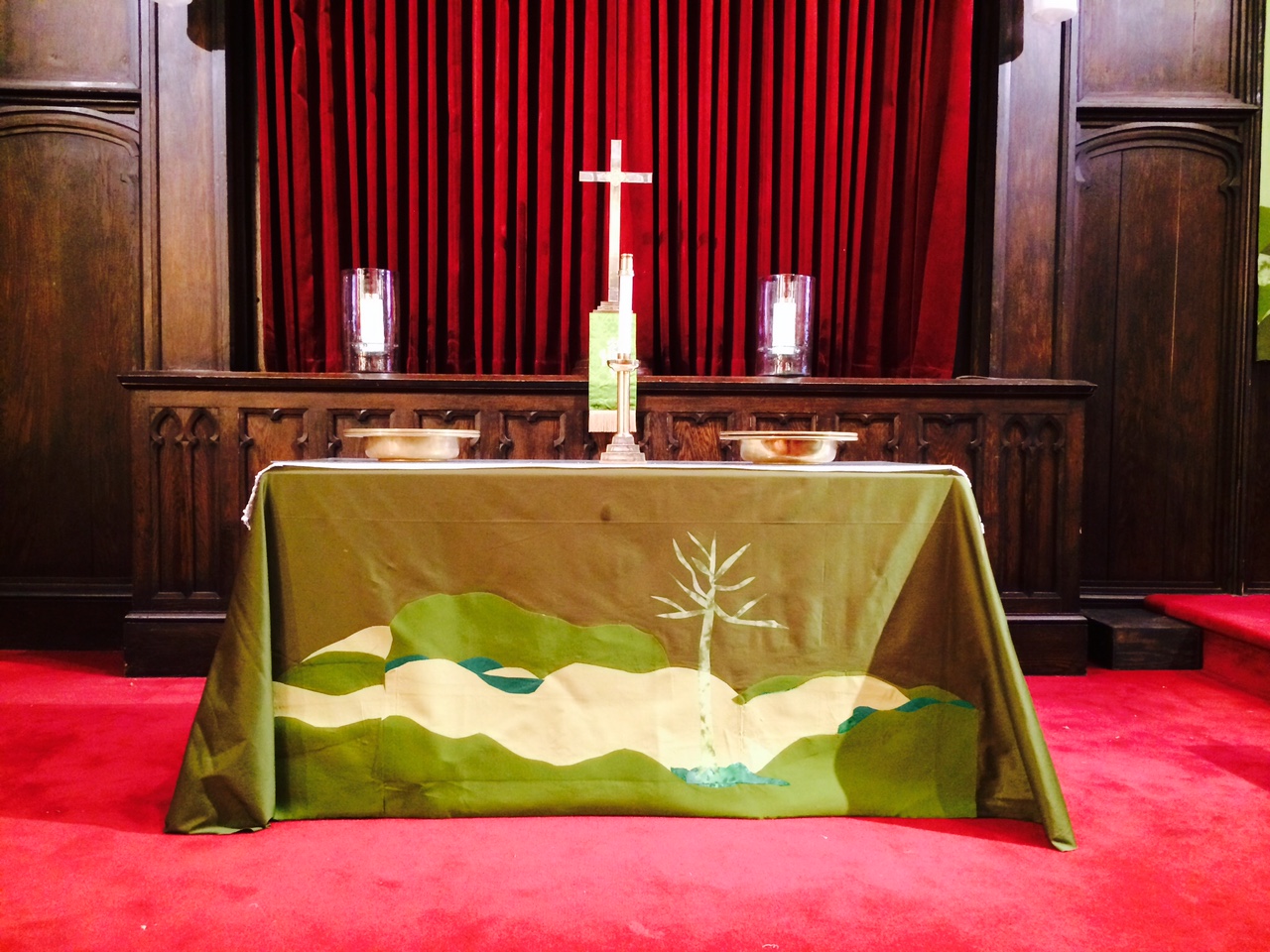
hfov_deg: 60.0
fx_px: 1101
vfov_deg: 46.8
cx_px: 635
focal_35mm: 30
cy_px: 476
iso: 320
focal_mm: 4.12
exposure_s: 1/17
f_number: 2.2
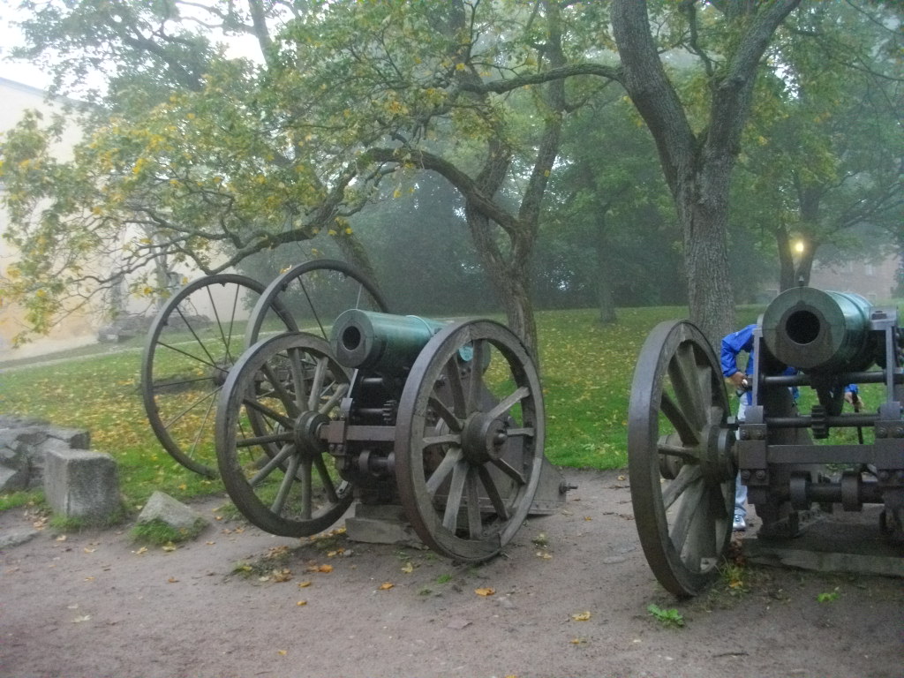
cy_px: 339
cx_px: 452
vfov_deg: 45.4
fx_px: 810
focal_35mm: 31
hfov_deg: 58.4
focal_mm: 5.7
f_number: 2.9
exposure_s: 1/50
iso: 439
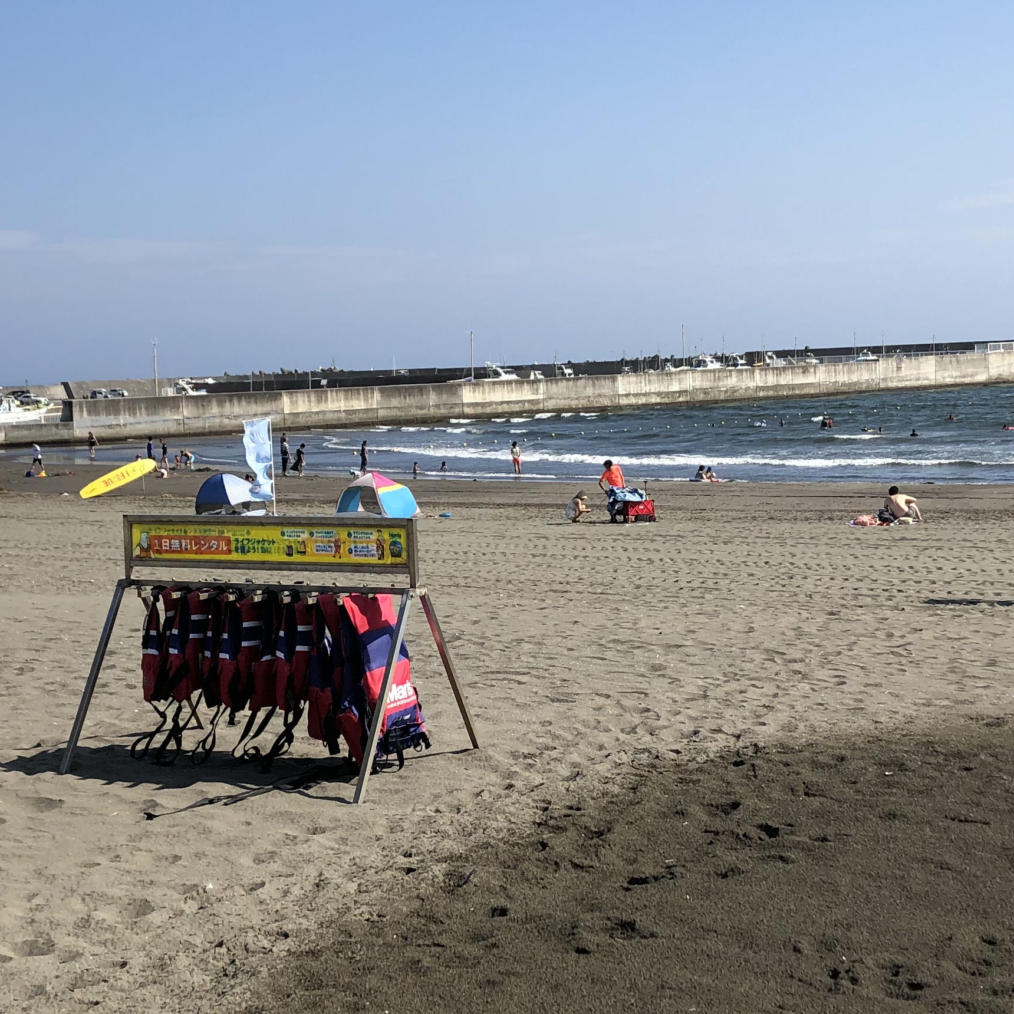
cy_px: 539
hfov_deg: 29.5
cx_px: 456
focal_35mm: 58
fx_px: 1922
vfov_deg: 29.5
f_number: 1.8
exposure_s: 1/2288
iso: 20
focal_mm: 3.99
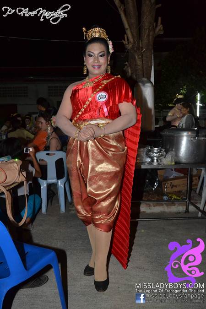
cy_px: 154
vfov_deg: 59.5
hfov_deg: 41.7
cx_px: 103
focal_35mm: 32
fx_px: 270
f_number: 5
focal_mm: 21
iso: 1600
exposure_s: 1/100
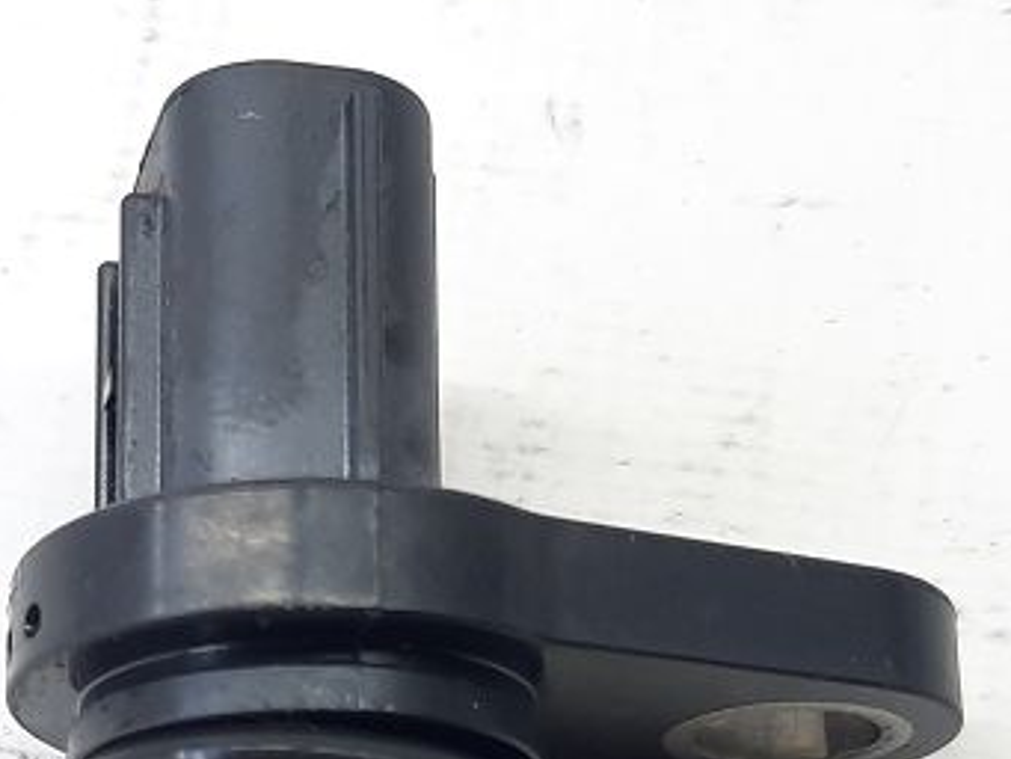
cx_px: 255
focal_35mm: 88
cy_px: 738
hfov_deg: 22.0
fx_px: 2571
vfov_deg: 16.5
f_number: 2
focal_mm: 4.6
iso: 100
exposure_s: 1/50
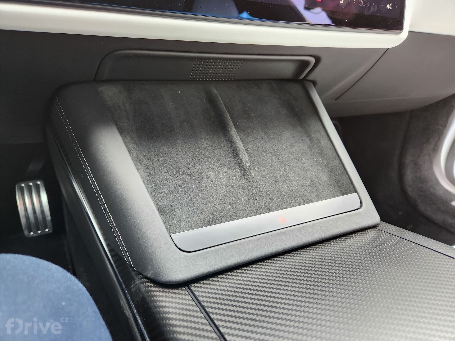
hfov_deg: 73.9
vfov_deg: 58.9
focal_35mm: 23
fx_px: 302
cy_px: 170
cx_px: 228
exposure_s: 1/100
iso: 320
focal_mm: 5.4
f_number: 1.8
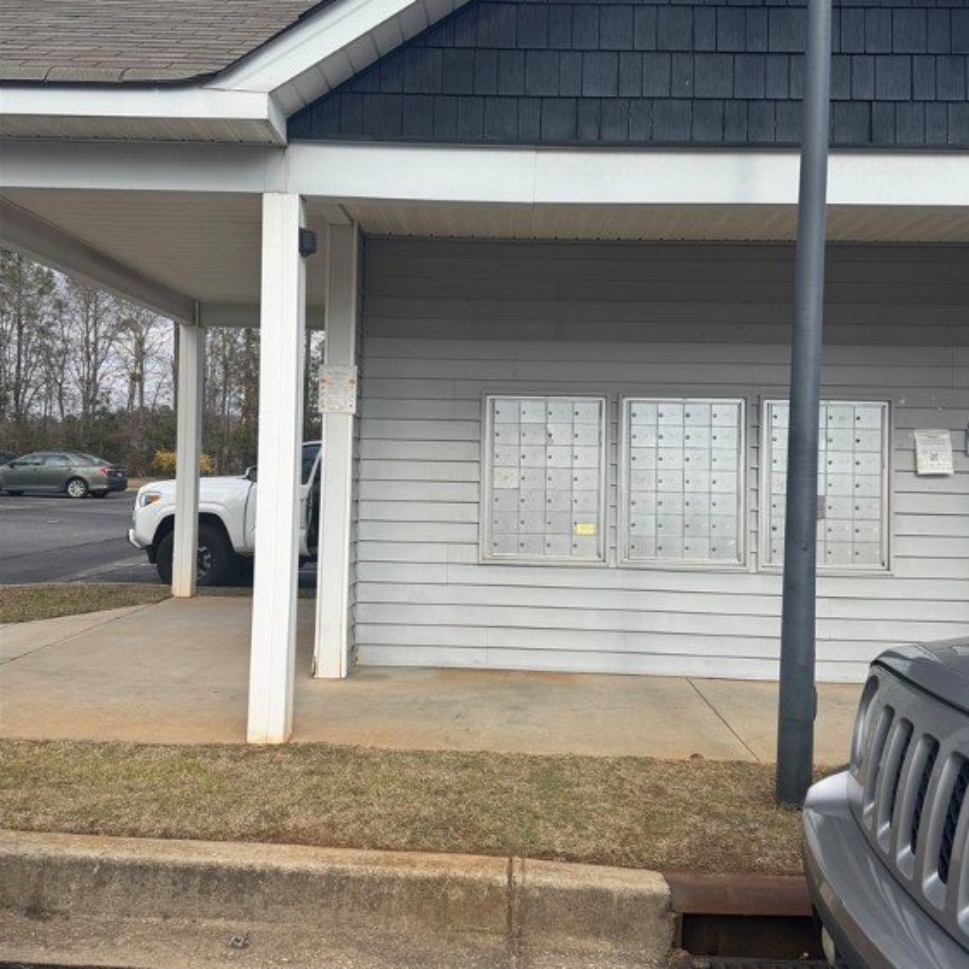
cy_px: 436
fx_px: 918
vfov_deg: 55.5
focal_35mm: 29
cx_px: 495
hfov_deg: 55.6
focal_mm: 6.76
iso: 80
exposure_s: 1/3597
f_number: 1.78
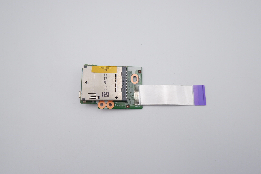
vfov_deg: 55.1
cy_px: 87
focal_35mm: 23
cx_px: 130
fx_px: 167
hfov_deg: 76.1
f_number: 7.1
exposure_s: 1/450
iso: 1250
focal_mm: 15
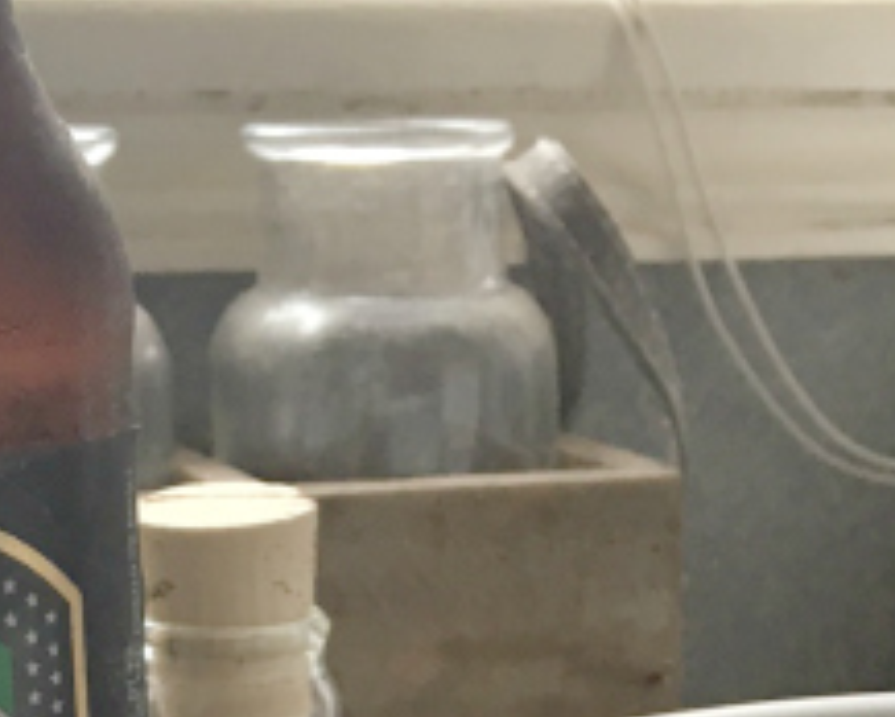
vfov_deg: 12.5
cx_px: 503
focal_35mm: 113
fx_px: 2996
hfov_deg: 17.0
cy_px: 1288
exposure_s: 1/30
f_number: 2.2
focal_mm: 4.15
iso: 32
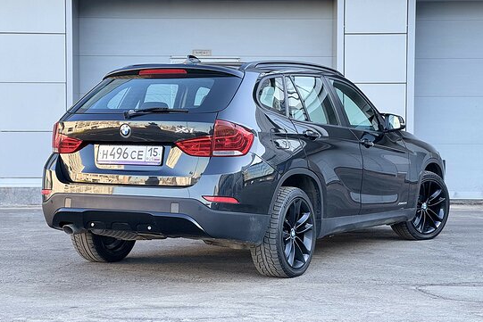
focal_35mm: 81
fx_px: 1087
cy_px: 161
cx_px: 243
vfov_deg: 16.9
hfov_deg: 25.1
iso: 80
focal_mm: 9
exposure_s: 1/99
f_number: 2.8
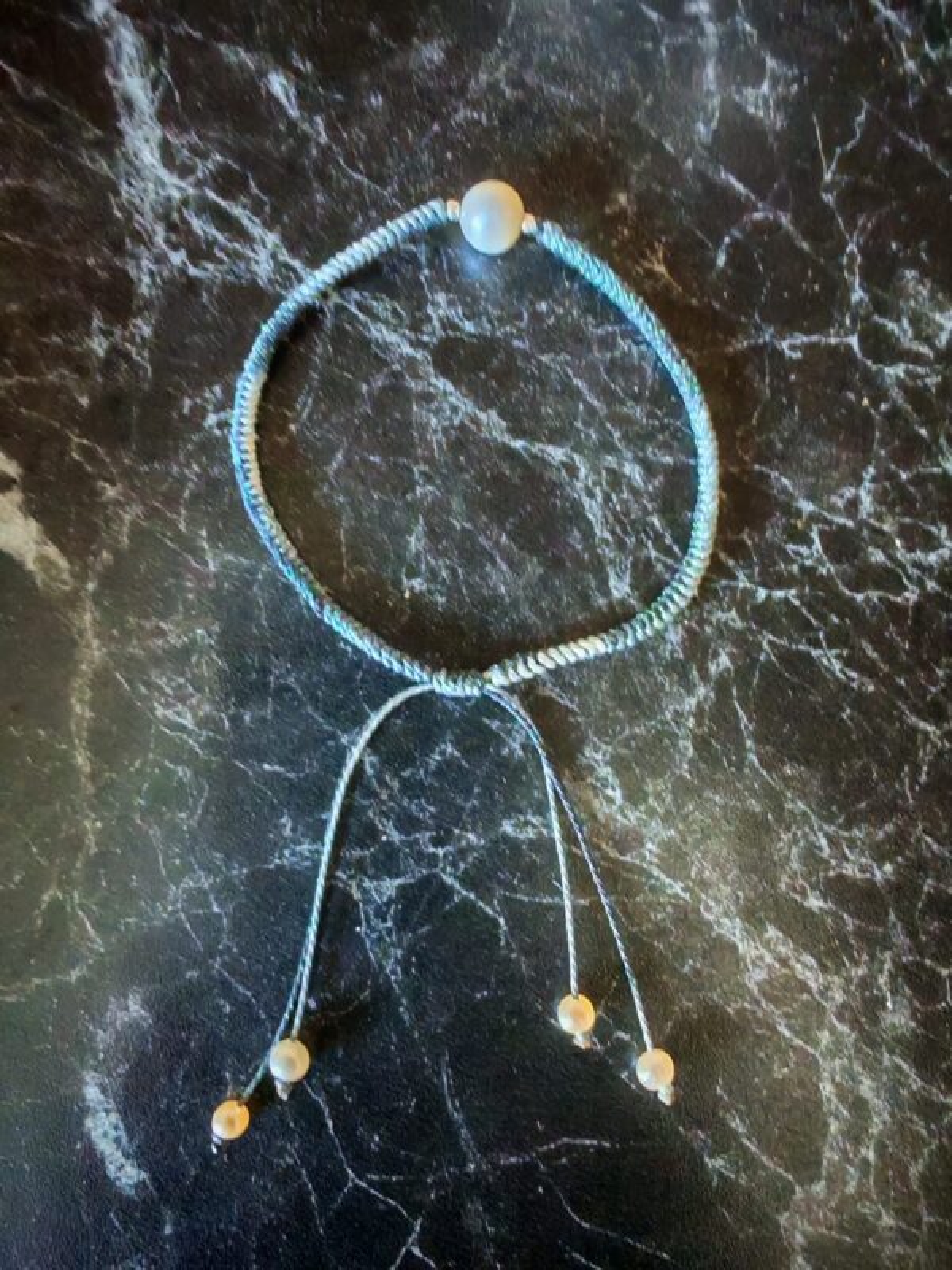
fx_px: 990
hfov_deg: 51.4
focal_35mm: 27
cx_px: 476
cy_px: 635
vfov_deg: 65.3
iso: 800
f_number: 2.2
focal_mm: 1.96
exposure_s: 1/10
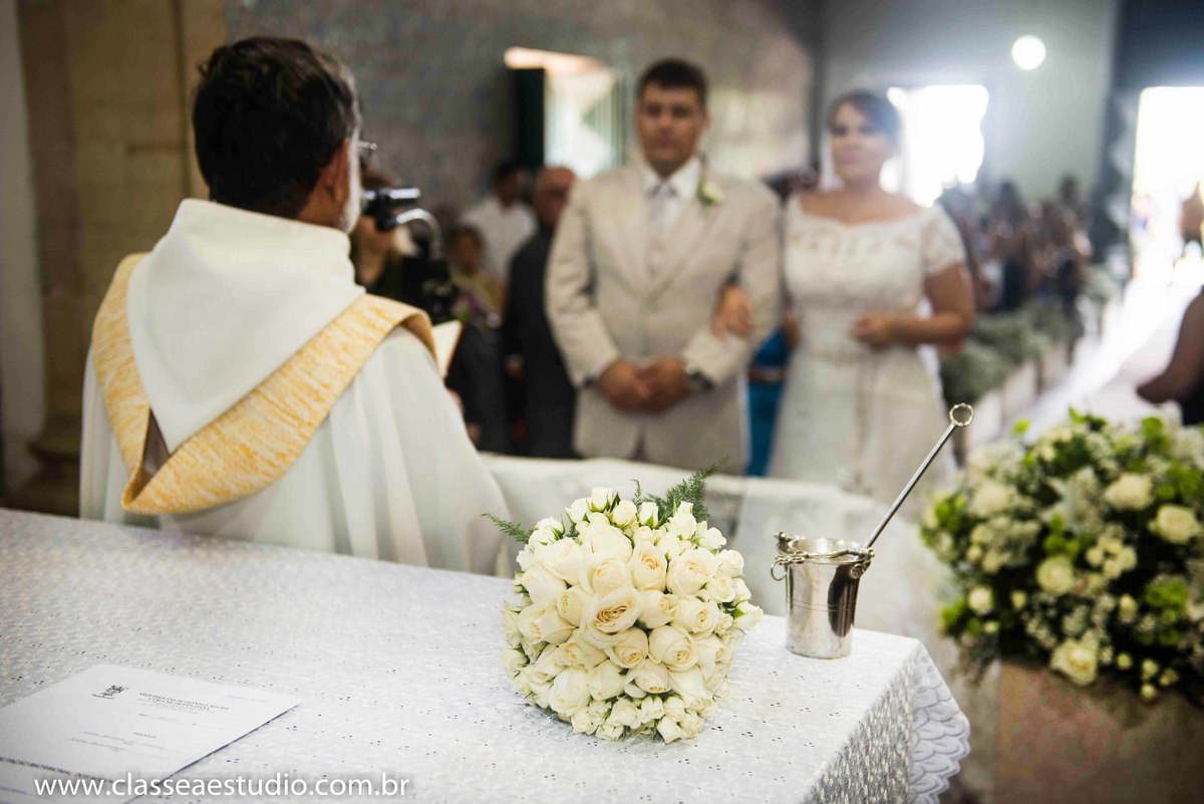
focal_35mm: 45
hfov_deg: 43.6
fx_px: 1505
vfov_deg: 29.9
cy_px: 402
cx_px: 602
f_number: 2.8
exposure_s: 1/125
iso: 1000
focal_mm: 45
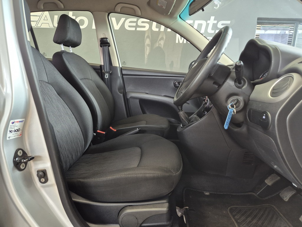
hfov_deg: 73.9
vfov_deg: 58.9
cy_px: 114
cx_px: 151
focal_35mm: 23
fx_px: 201
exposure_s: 1/100
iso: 320
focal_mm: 5.4
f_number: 1.8
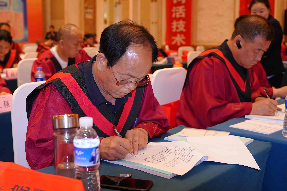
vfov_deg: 29.9
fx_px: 359
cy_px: 96
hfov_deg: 43.6
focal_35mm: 45
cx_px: 144
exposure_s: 1/125
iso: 640
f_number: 2.8
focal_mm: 30
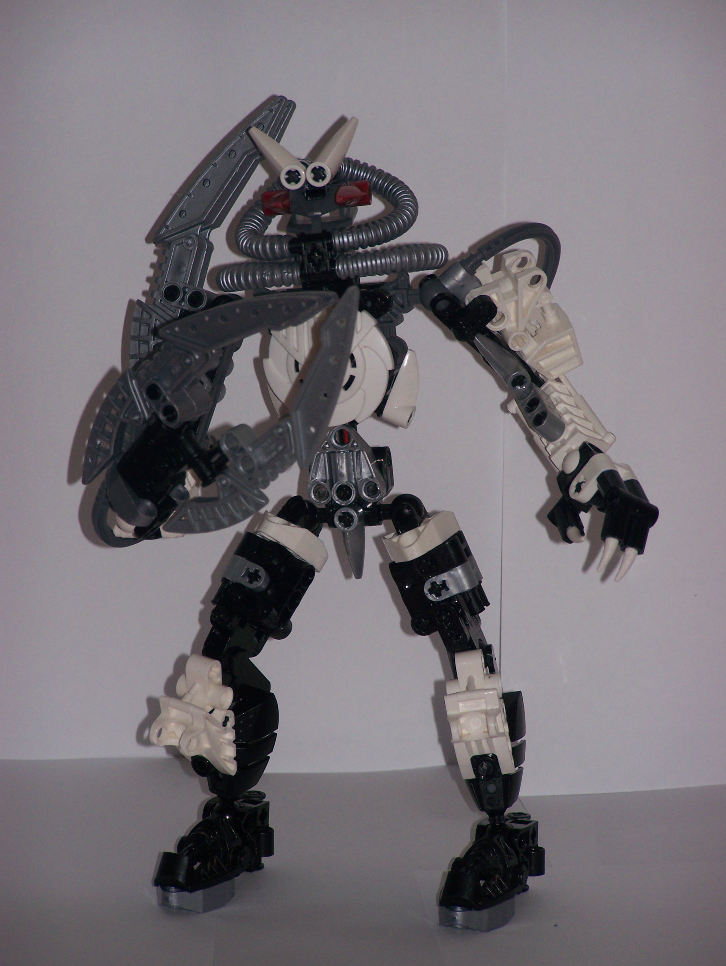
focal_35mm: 209
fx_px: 5837
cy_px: 483
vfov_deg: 9.5
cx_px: 363
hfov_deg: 7.1
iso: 80
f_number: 3.2
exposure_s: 1/160
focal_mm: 34.6
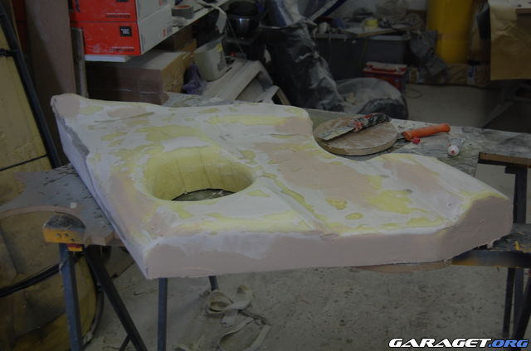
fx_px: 618
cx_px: 266
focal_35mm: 42
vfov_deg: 31.8
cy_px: 176
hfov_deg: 46.5
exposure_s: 1/30
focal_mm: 28
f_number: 4.2
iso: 500
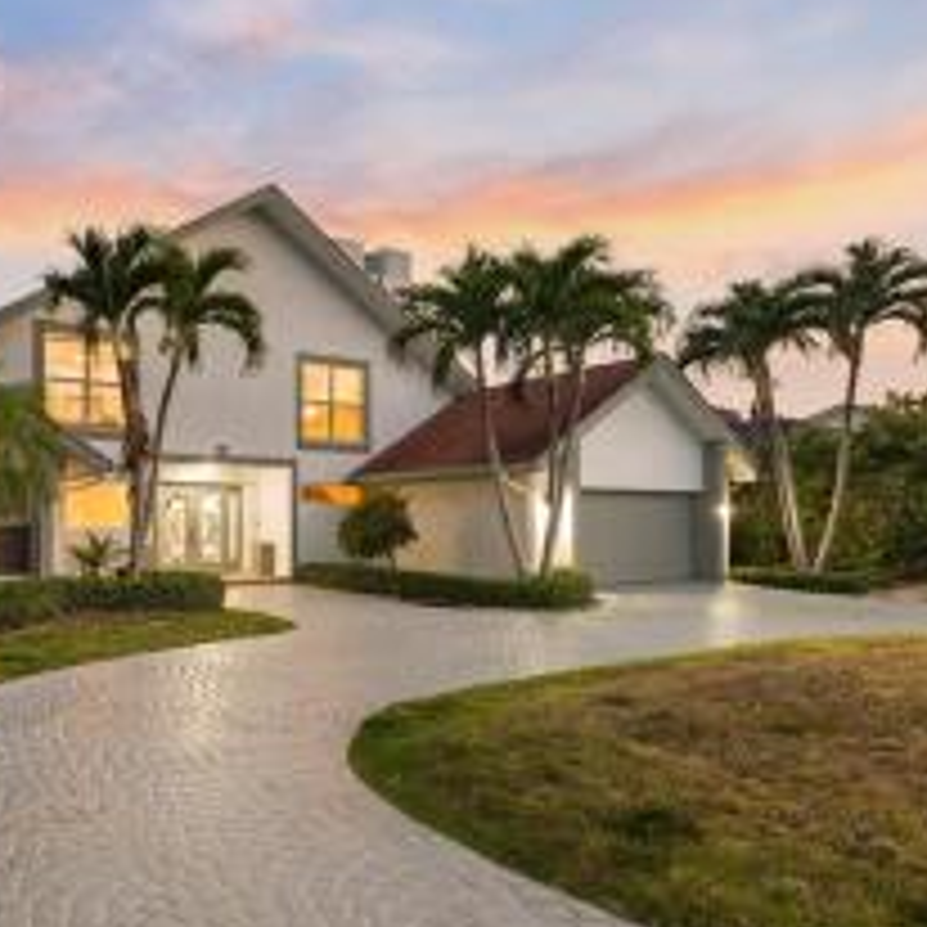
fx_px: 788
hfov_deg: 57.6
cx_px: 225
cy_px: 405
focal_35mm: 26
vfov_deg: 60.7
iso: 100
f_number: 11
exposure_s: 10
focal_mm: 14
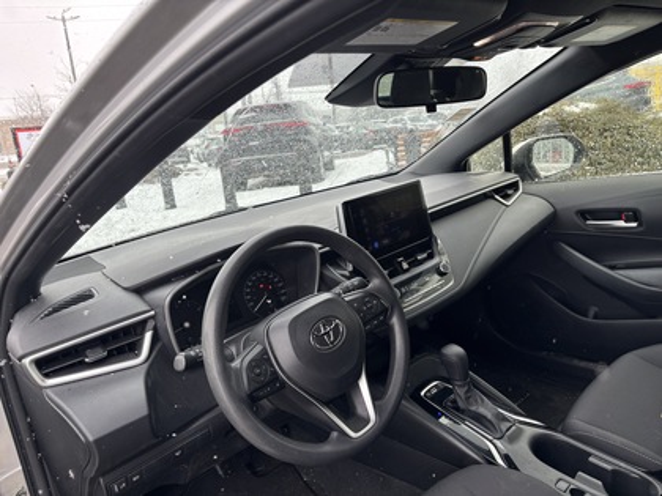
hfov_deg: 67.3
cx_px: 331
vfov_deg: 53.1
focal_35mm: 26
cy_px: 248
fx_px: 497
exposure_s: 1/121
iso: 32
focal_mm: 5.96
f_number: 1.6
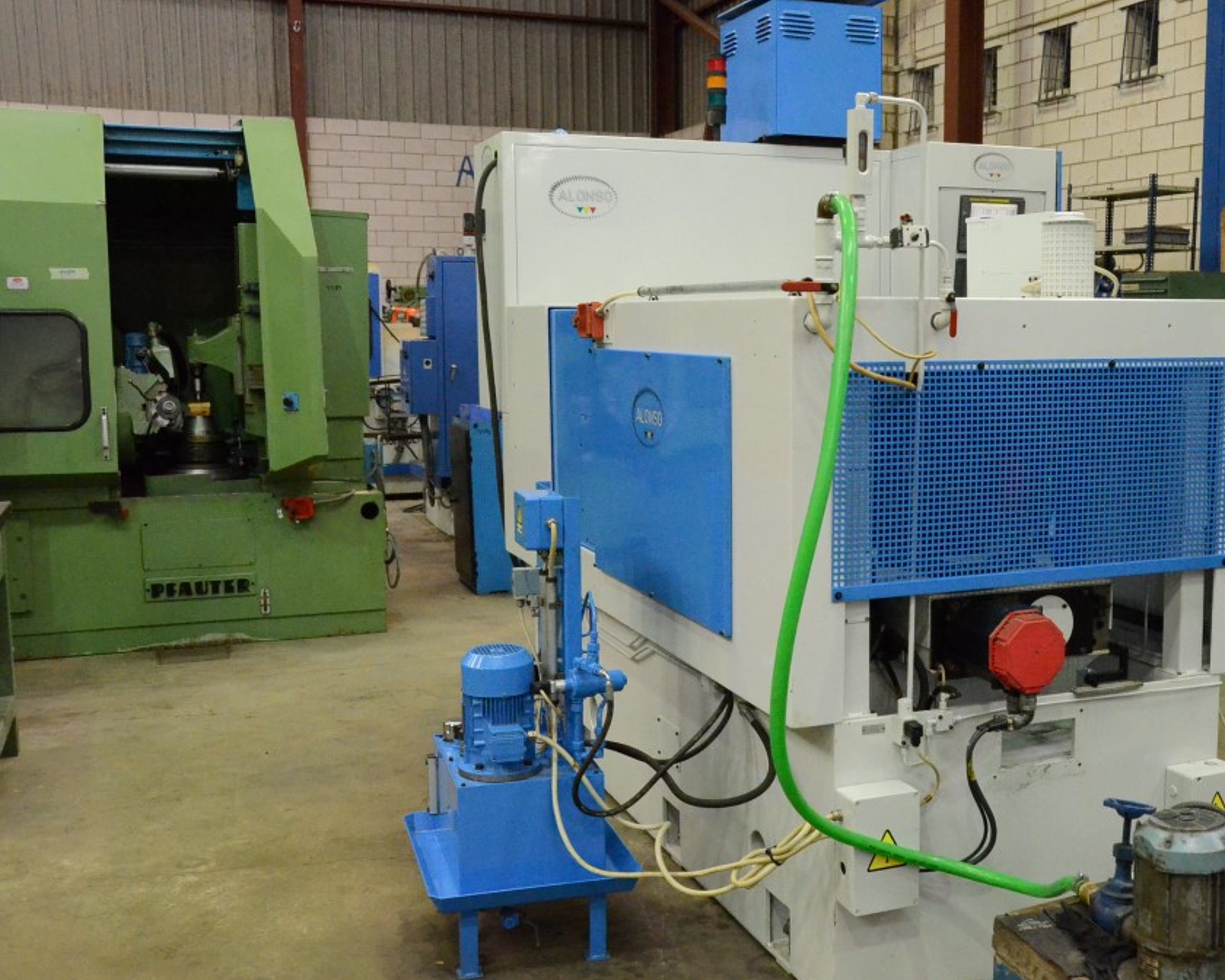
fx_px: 1450
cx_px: 791
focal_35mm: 40
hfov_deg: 45.3
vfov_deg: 37.3
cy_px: 497
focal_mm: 22
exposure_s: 1/160
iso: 6400
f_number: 6.3
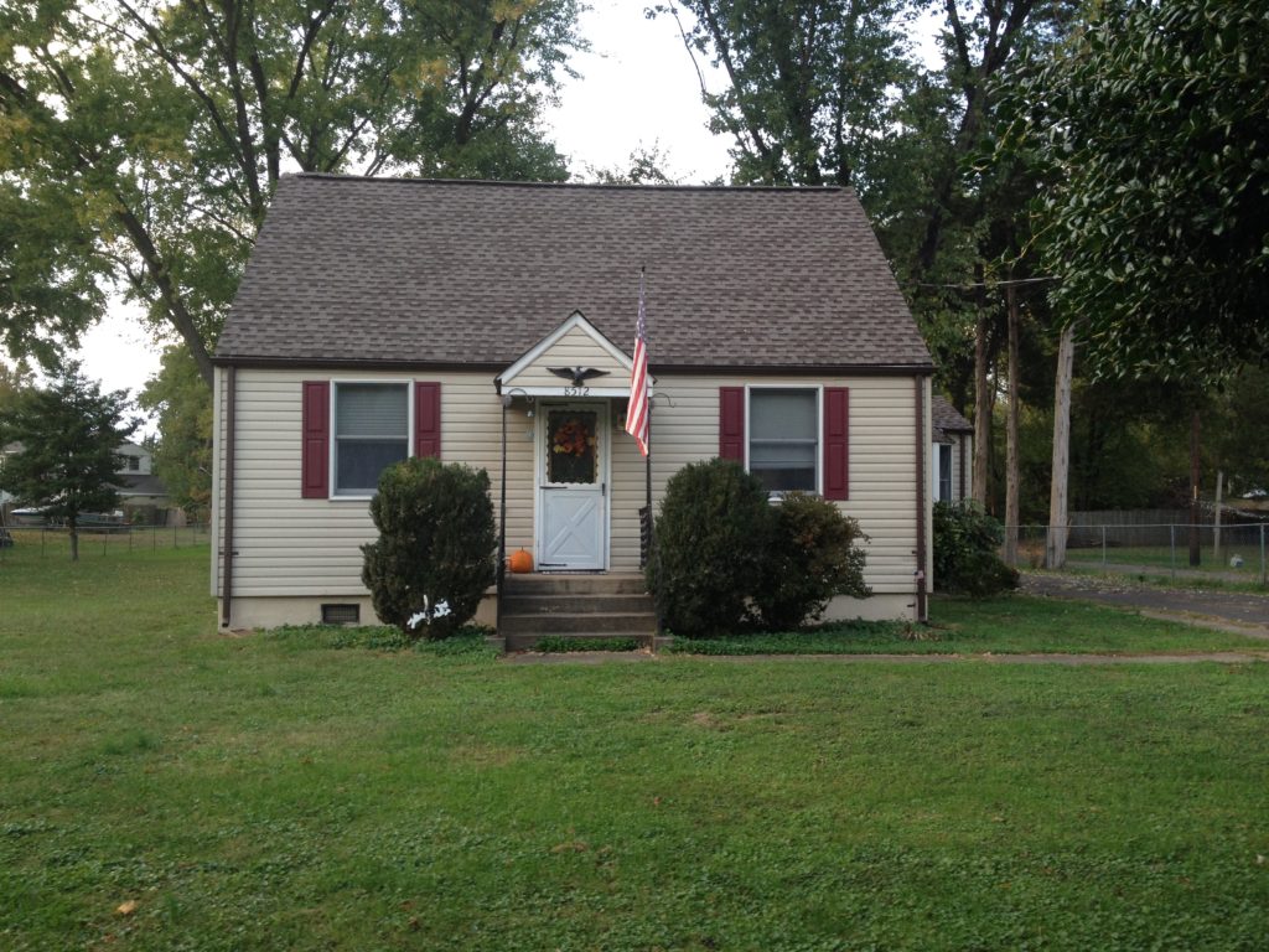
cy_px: 476
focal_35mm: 35
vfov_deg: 40.7
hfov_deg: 52.6
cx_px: 634
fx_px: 1283
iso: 50
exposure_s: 1/60
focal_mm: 4.28
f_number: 2.4
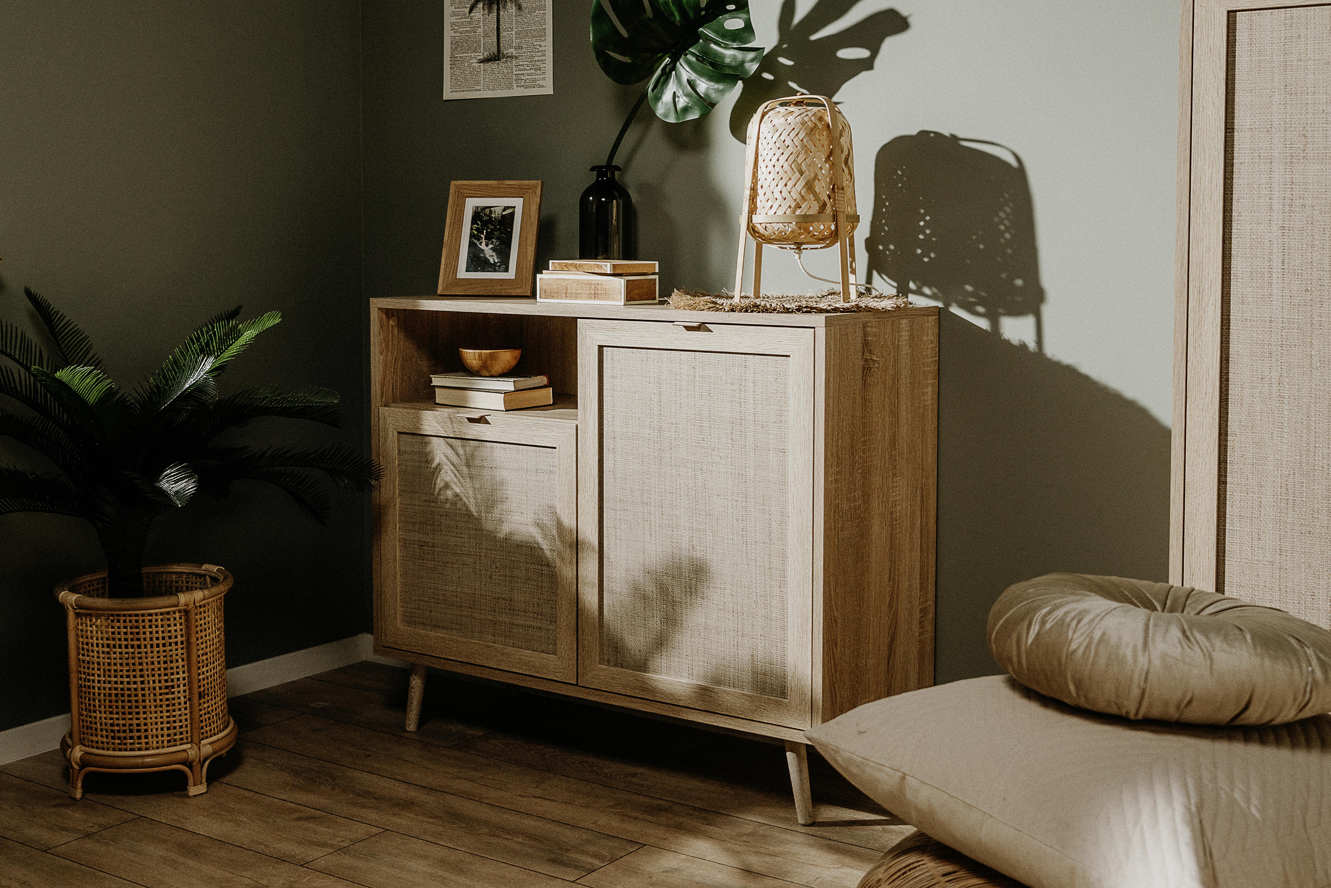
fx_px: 1664
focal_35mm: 45
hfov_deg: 43.6
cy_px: 444
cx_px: 666
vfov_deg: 29.9
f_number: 4
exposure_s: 1/60
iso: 320
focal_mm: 30
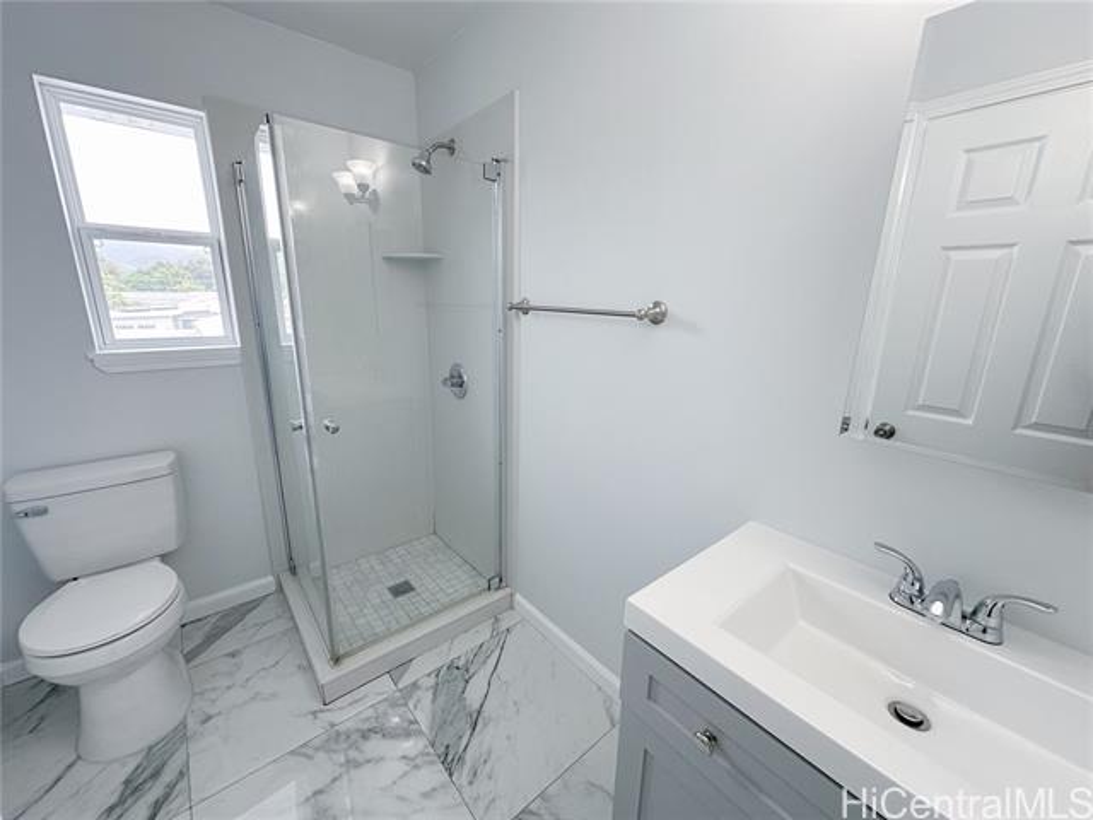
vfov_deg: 85.7
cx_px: 546
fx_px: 442
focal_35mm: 14
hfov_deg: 102.1
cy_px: 410
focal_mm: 2.22
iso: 125
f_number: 2.2
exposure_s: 1/120
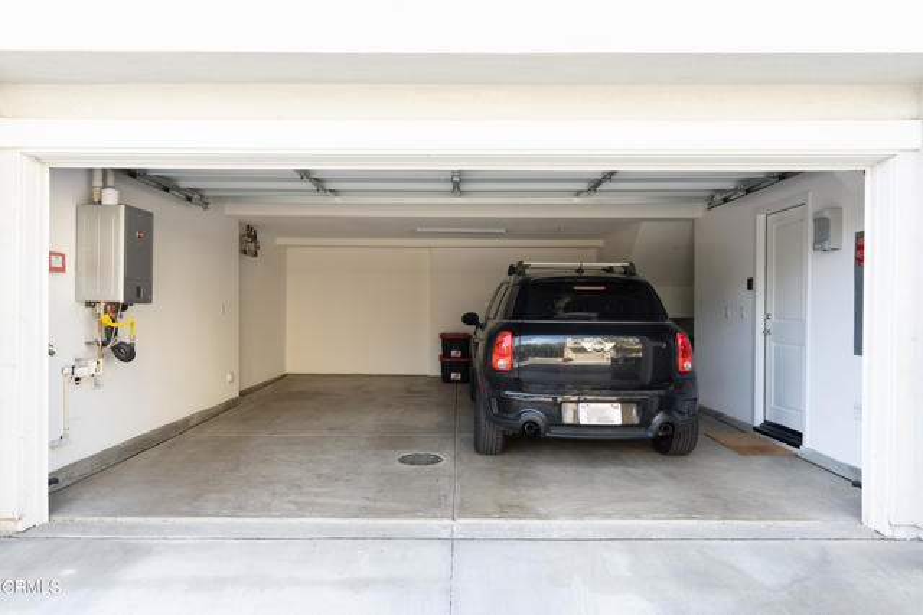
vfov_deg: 55.1
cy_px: 308
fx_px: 589
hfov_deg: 76.1
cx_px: 462
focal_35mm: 23
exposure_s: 1/60
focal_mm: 23
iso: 100
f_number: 4.5
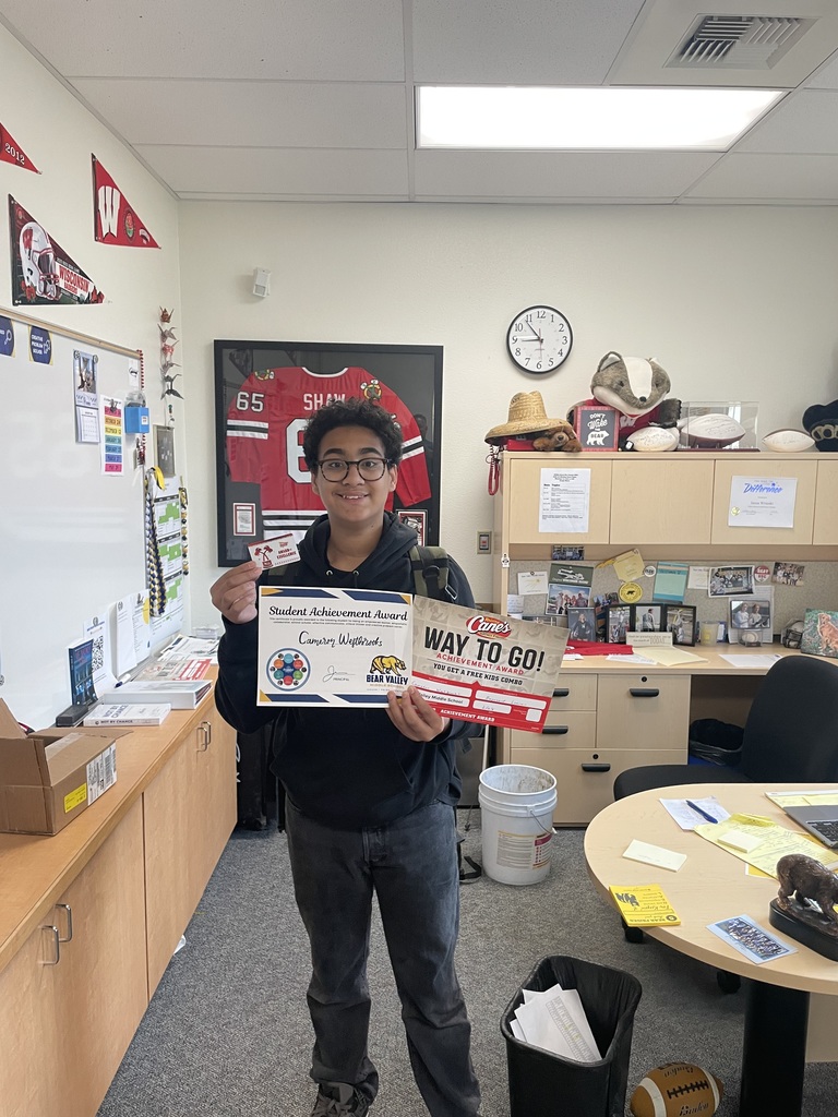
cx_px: 419
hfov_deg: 53.1
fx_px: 839
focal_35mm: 26
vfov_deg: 67.3
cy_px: 558
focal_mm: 4.2
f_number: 1.6
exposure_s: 1/60
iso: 125
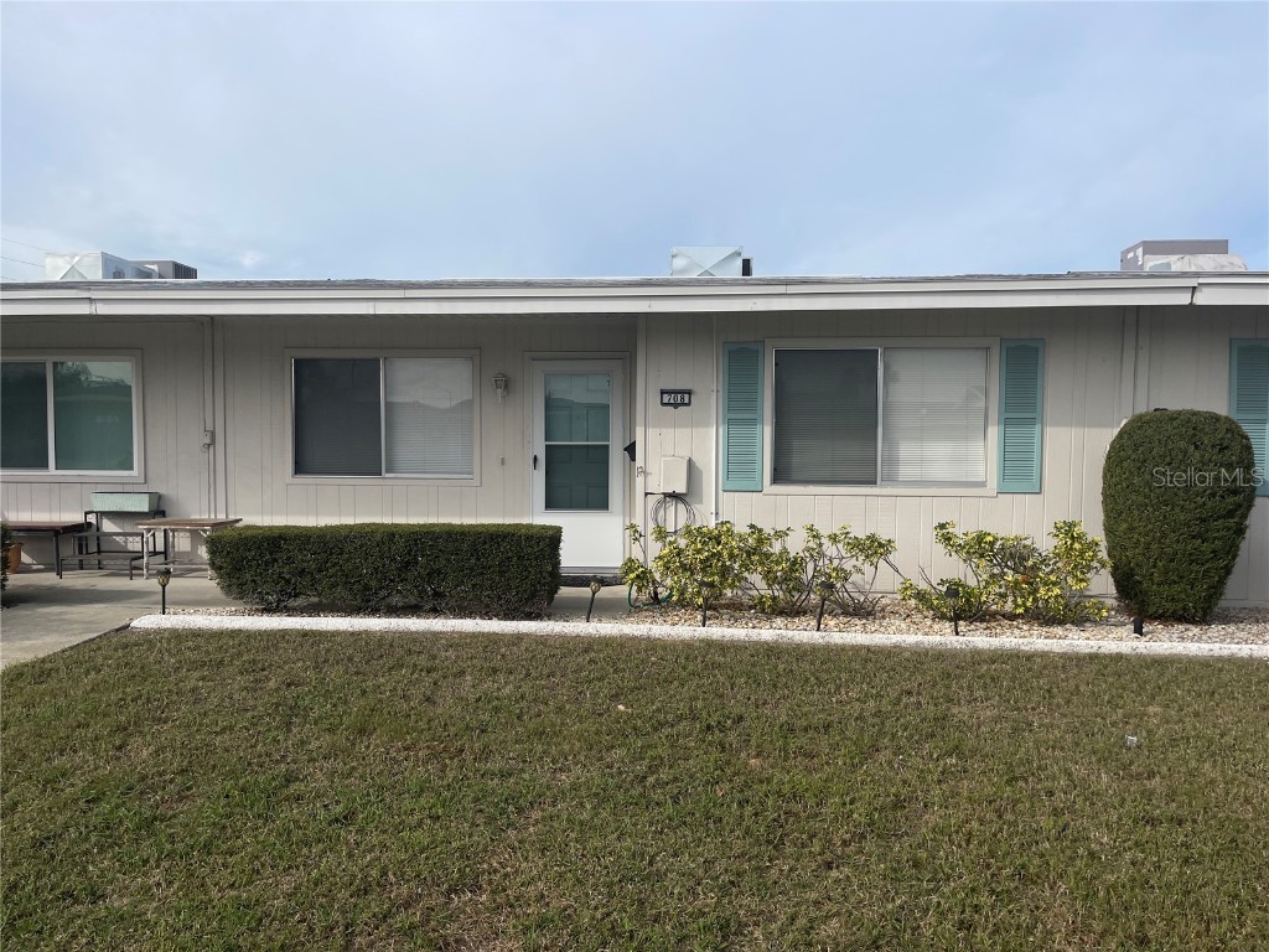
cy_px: 476
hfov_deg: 69.4
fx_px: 916
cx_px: 634
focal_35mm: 25
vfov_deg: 54.9
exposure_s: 1/4348
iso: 32
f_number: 1.6
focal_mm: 5.1
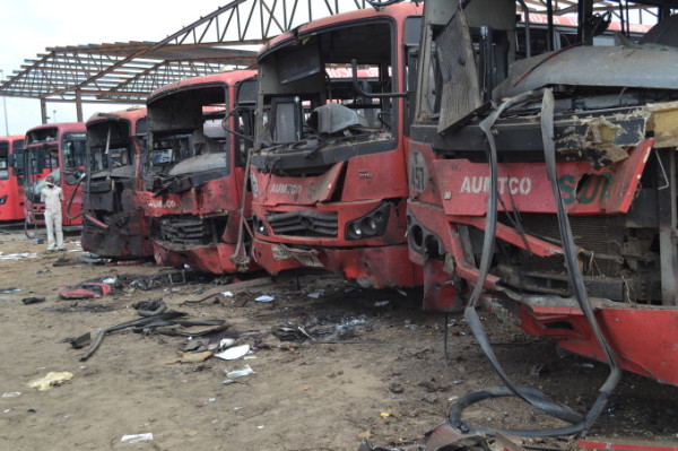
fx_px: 734
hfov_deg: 49.6
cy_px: 226
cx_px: 339
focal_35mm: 39
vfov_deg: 34.2
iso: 100
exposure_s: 1/160
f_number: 6.3
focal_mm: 26
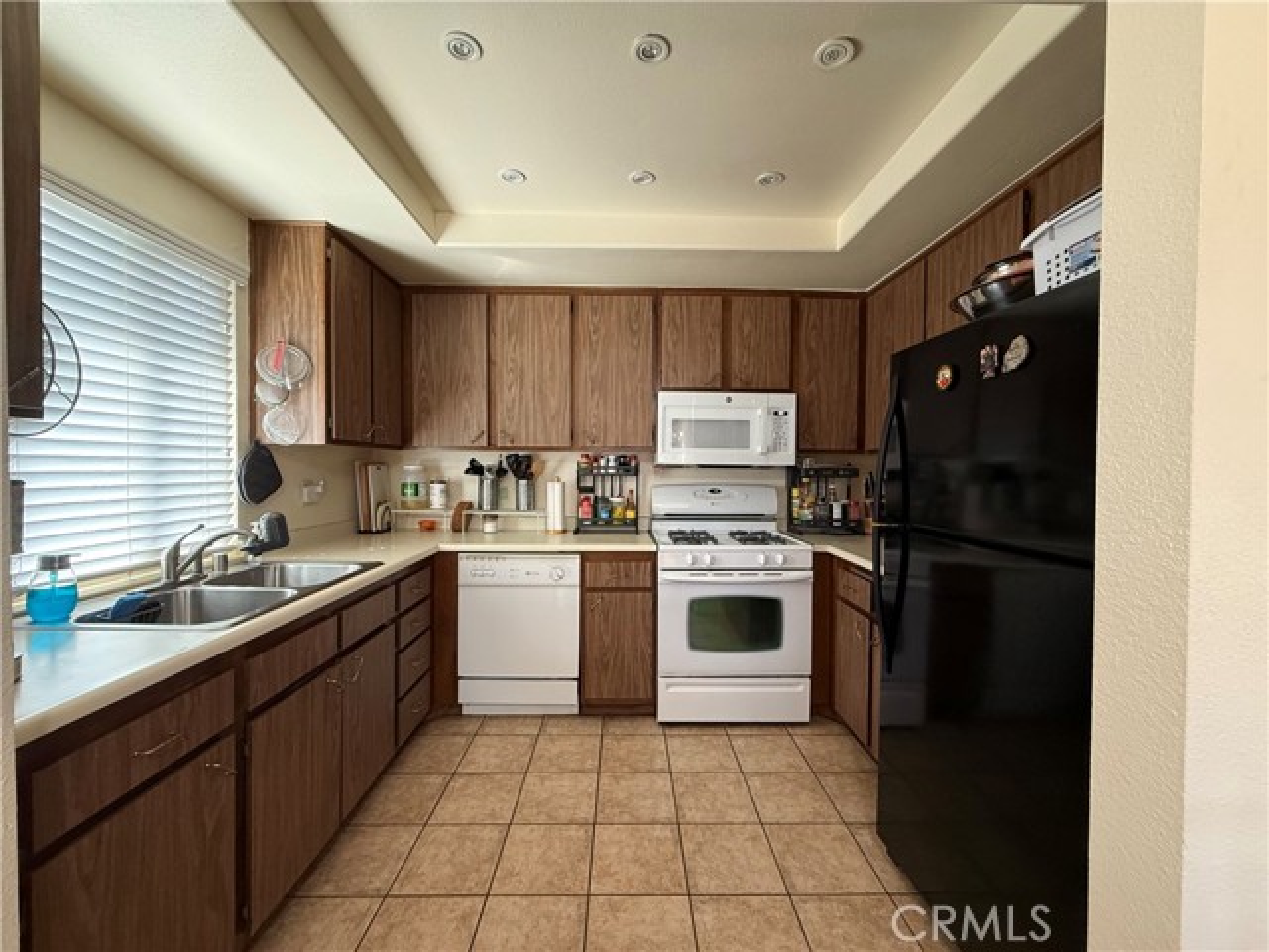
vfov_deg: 85.7
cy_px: 476
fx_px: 513
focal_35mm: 14
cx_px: 634
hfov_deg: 102.1
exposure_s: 1/60
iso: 400
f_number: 2.2
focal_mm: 2.22
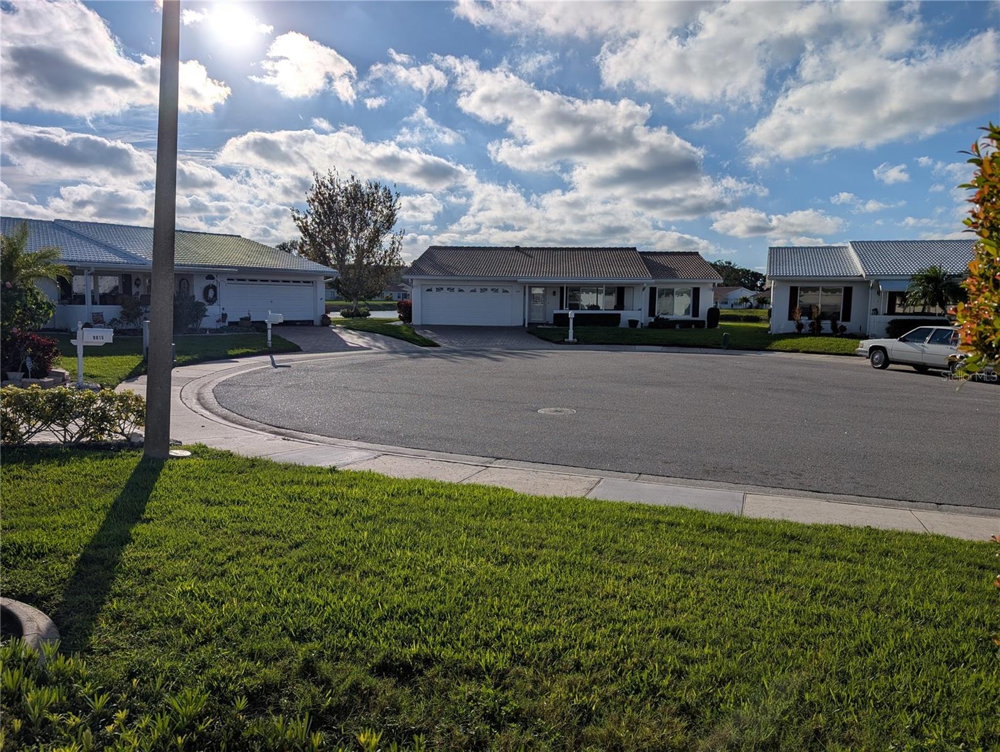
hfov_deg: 71.5
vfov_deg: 56.9
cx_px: 500
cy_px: 376
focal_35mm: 24
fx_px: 694
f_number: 1.68
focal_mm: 6.9
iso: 21
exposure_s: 1/7194
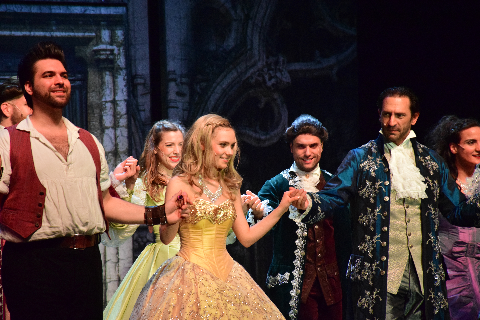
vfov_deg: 6.5
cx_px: 240
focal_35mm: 210
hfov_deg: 9.8
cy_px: 160
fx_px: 2800
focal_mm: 140
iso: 3200
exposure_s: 1/250
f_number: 7.1
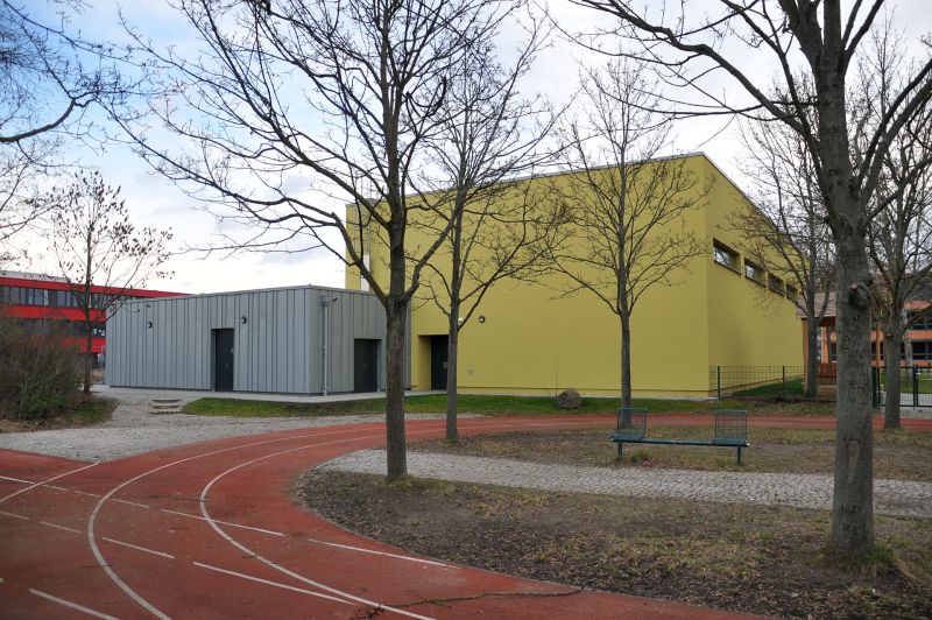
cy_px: 310
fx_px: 698
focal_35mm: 27
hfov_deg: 67.4
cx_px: 466
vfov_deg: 47.9
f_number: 4
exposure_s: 1/250
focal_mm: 18
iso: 200
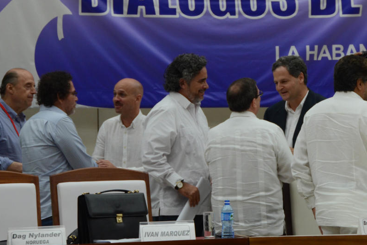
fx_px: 1611
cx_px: 230
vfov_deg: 8.7
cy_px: 100
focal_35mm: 158
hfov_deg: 13.0
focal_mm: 82
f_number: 6.3
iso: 800
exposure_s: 1/80
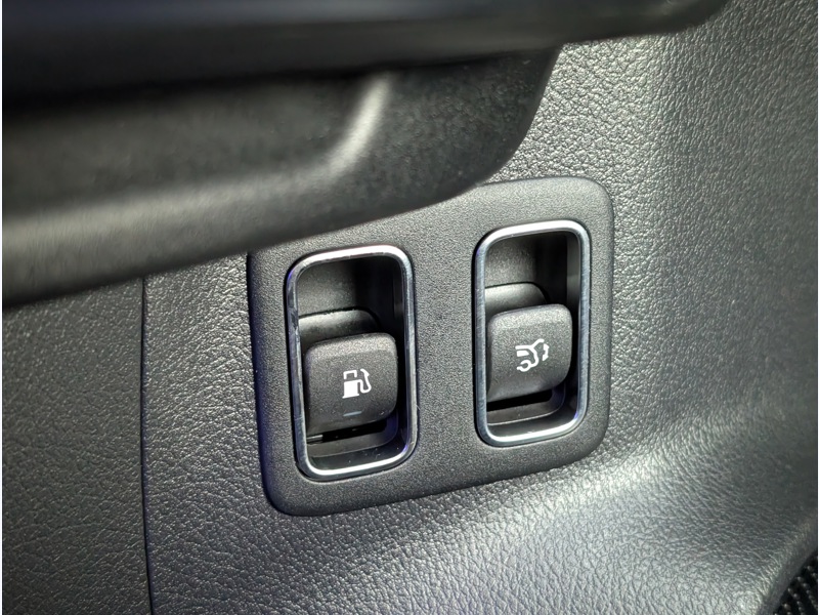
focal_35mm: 49
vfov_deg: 29.7
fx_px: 1159
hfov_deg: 38.9
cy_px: 308
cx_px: 410
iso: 735
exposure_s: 1/24
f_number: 1.68
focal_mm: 6.9
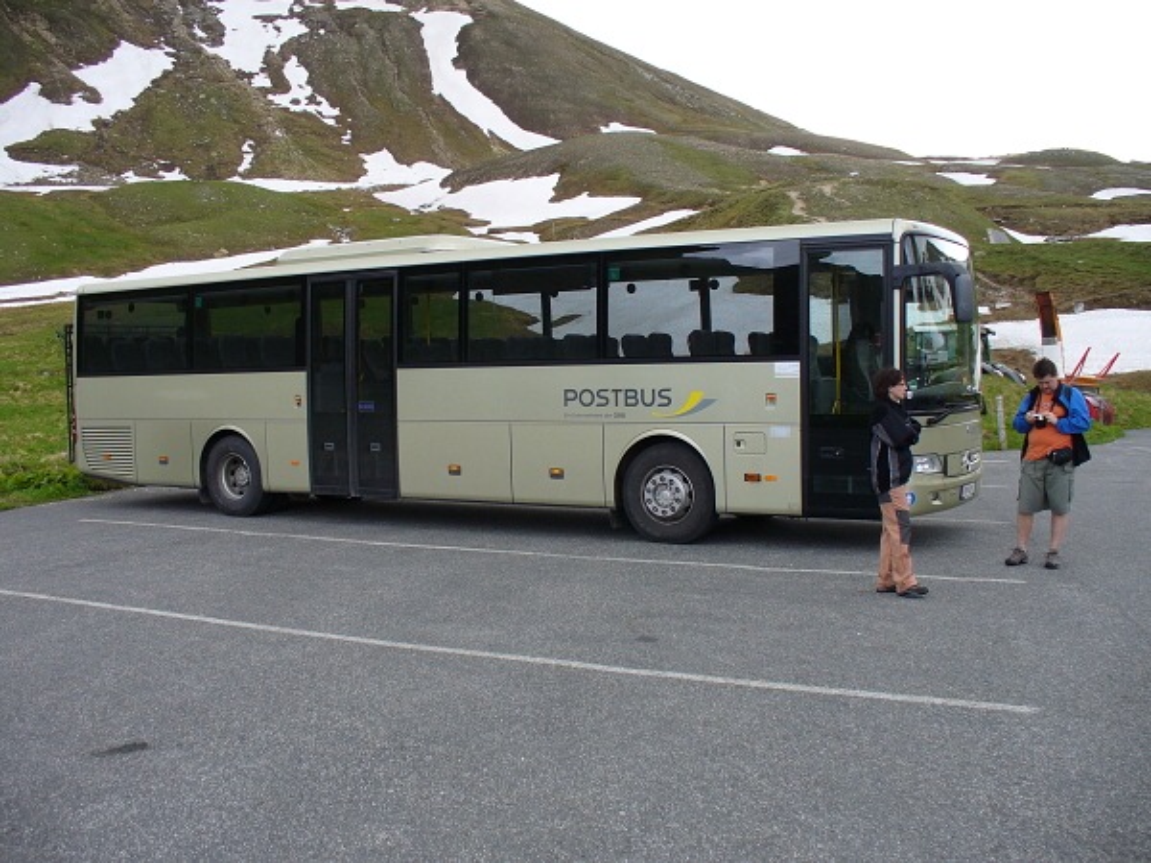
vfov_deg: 38.7
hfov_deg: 50.1
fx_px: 1230
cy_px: 432
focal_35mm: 37
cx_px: 576
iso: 80
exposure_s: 1/400
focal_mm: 6.1
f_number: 2.8
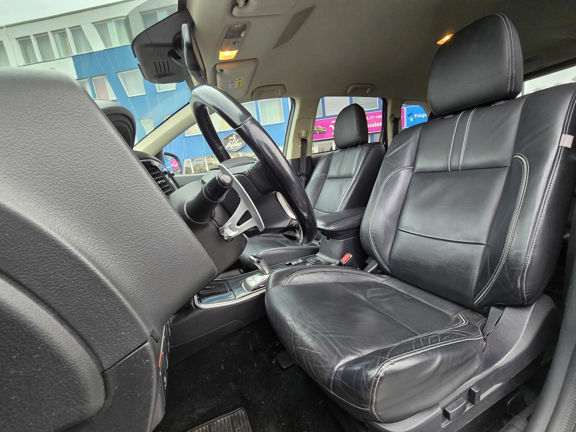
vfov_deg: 89.9
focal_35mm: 13
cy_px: 216
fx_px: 216
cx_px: 288
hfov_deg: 106.2
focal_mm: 2.2
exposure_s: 1/50
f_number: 2.2
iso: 160
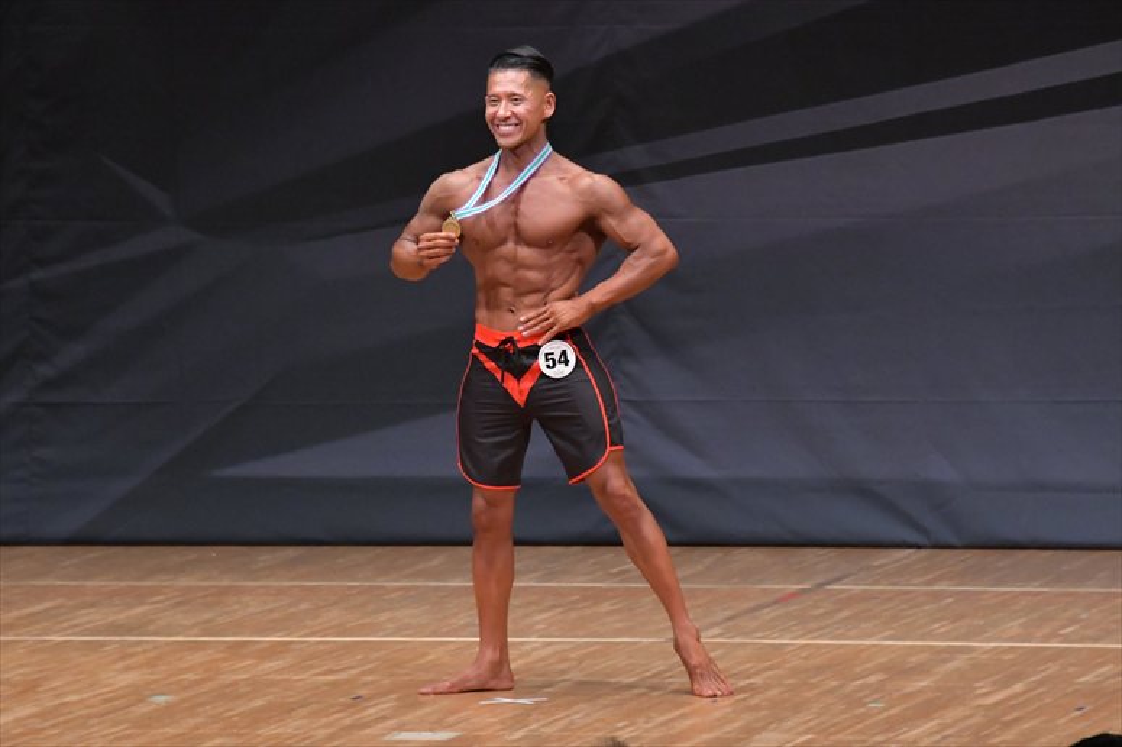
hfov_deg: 7.2
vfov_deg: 4.8
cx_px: 561
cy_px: 374
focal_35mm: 285
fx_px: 8878
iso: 6400
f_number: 5.6
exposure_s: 1/400
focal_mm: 190
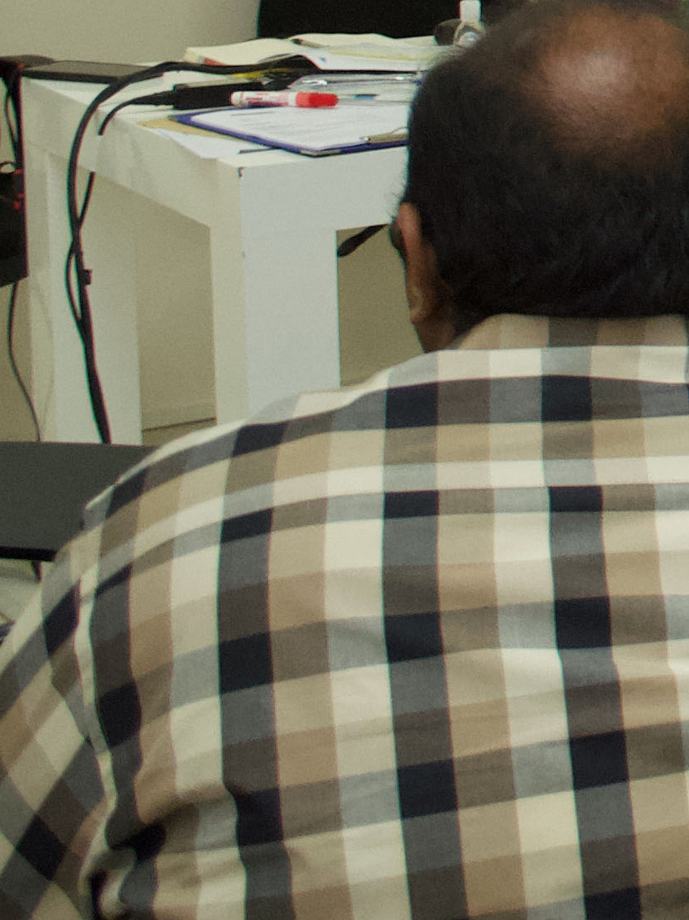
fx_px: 3080
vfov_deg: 16.2
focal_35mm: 116
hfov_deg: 10.8
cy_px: -226
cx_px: 1654
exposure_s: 1/160
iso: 1600
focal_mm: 18
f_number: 4.5
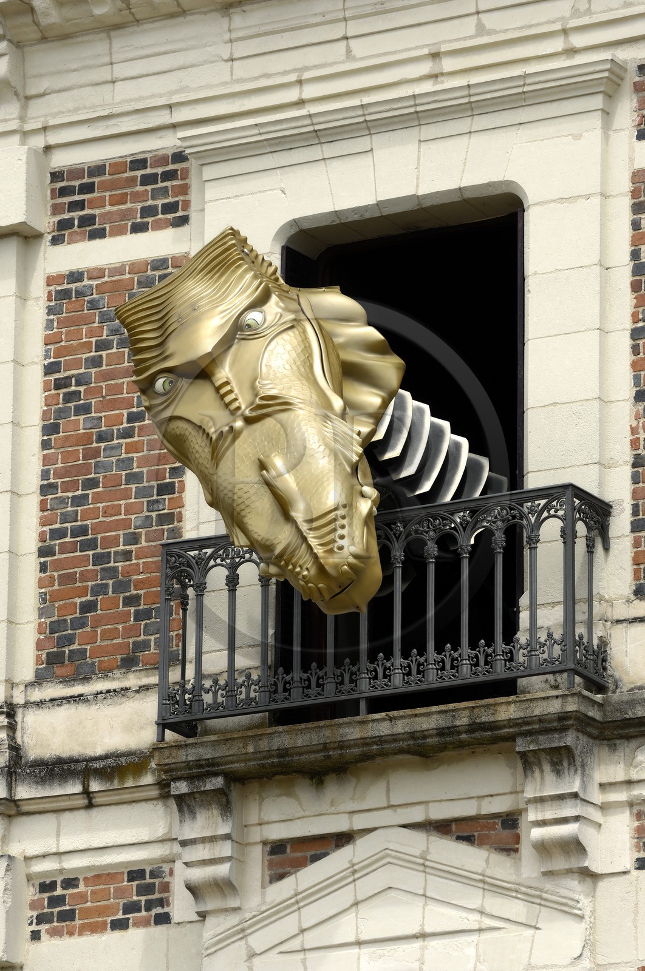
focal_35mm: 240
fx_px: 6469
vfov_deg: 8.6
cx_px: 322
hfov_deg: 5.7
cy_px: 486
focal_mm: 160
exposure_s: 1/250
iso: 100
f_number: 6
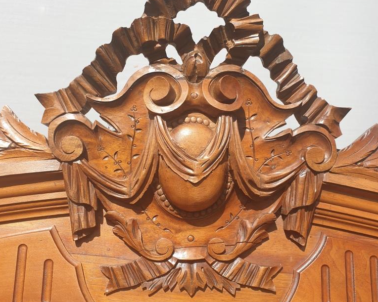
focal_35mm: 34
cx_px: 189
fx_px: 380
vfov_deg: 43.1
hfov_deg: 52.8
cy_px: 182
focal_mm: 4.3
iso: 50
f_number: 2.4
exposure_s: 1/997
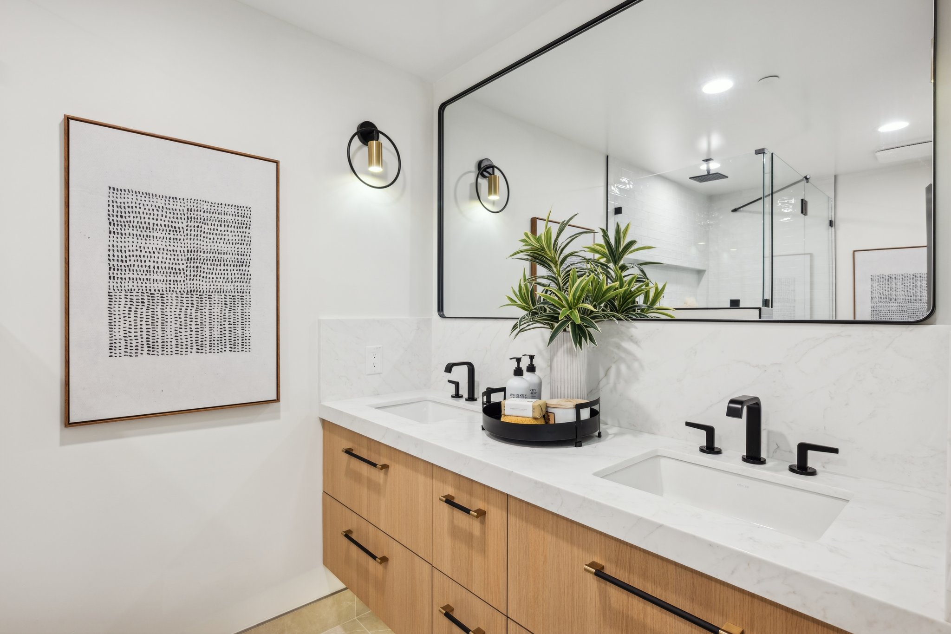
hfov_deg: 91.6
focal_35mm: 18
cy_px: 317
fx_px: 462
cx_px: 476
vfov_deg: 68.9
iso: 320
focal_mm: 17.5
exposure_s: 1/13
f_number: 8
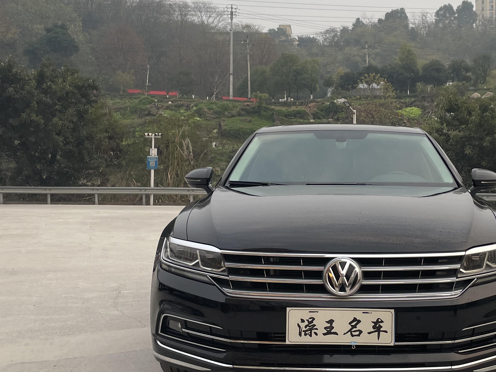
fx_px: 745
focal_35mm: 52
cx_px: 333
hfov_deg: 36.4
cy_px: 148
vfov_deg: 28.0
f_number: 1.6
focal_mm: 4.2
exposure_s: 1/177
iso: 32
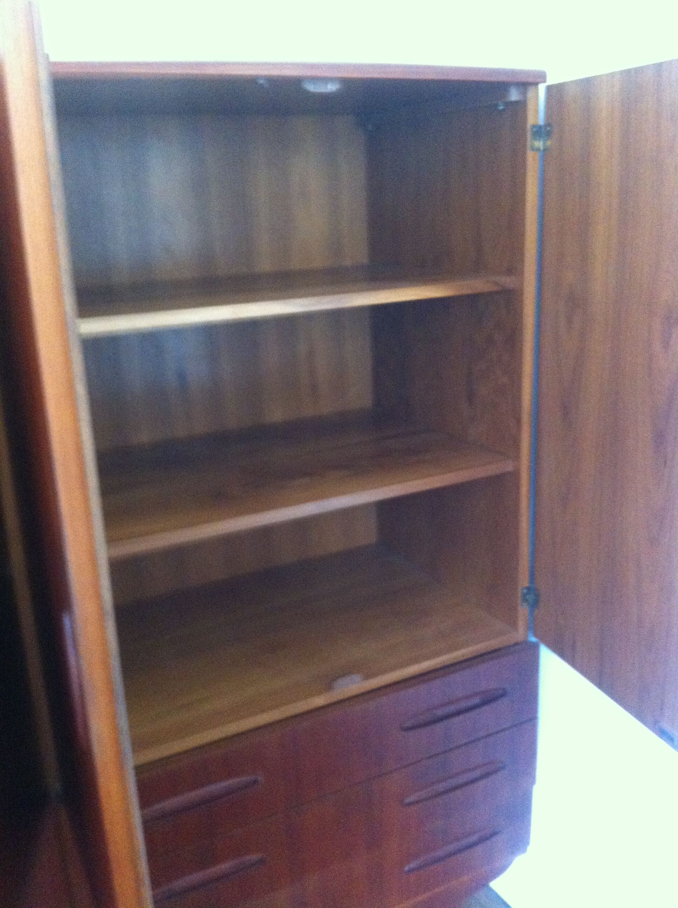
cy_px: 454
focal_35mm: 35
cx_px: 339
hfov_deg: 40.6
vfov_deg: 52.7
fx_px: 916
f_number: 2.8
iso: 640
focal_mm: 3.85
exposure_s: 1/15
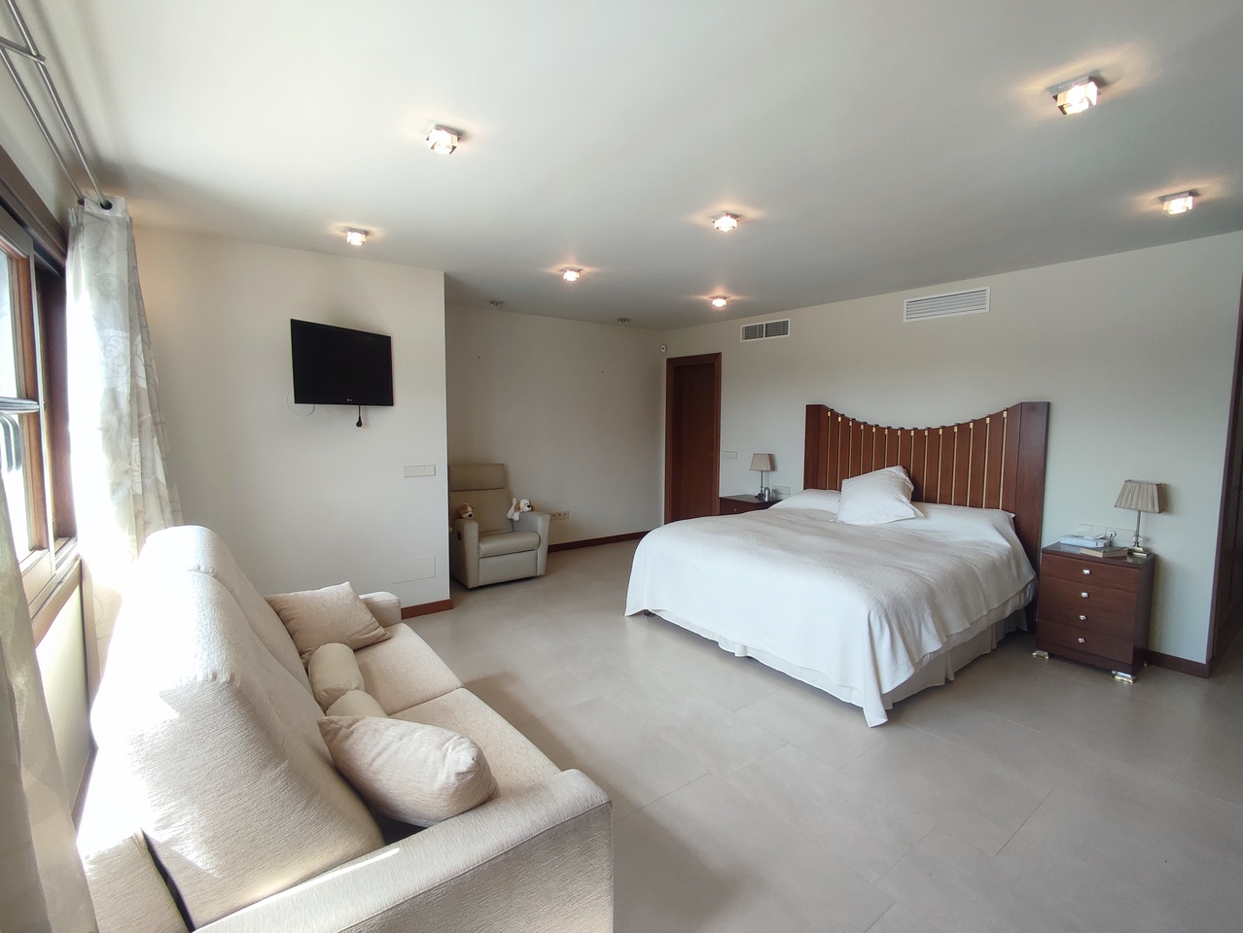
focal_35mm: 16
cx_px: 622
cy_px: 466
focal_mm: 1.65
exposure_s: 1/100
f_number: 2.2
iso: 71
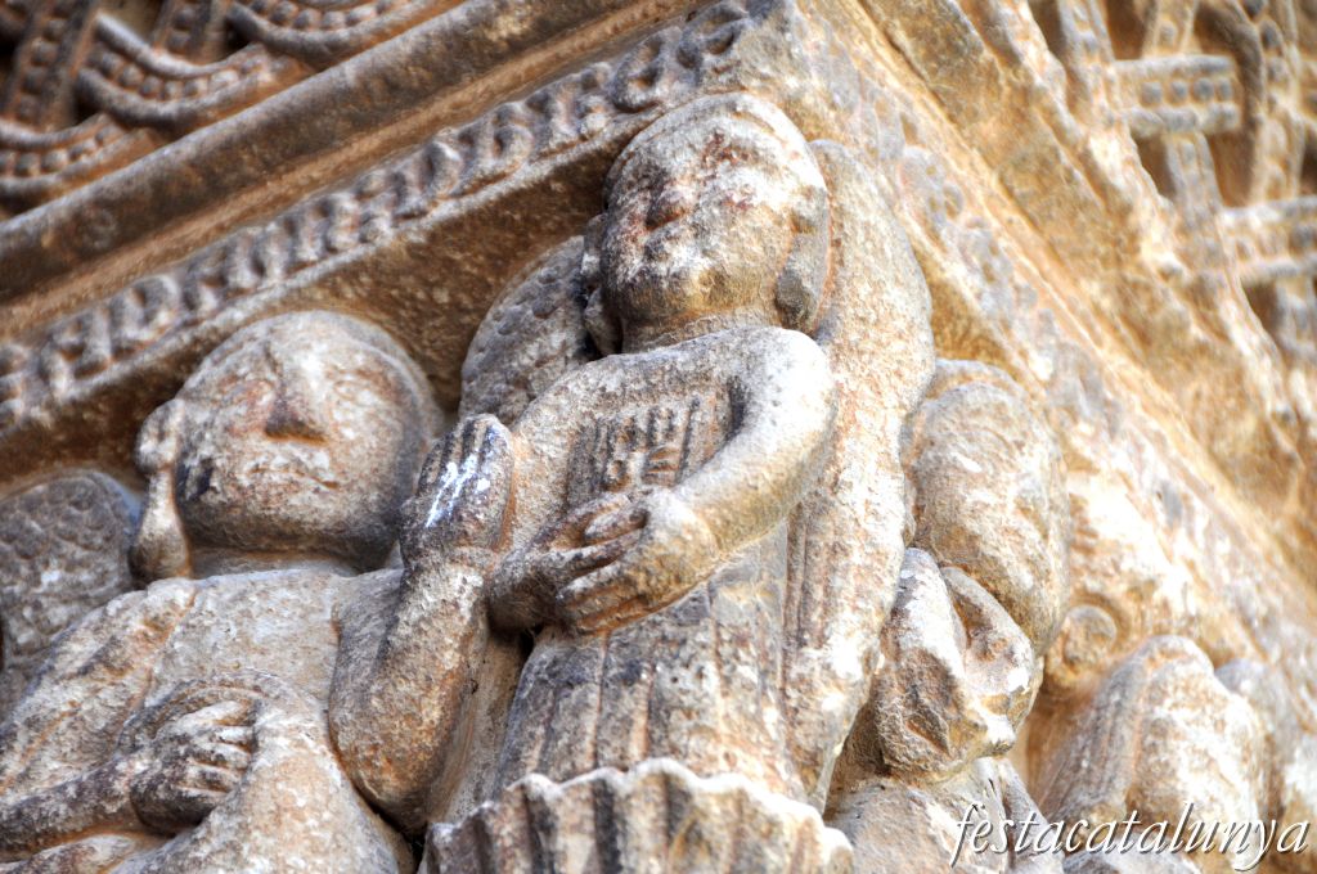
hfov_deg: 6.9
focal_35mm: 300
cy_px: 437
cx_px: 658
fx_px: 10961
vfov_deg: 4.6
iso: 500
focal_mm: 200
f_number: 5.6
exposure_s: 1/200
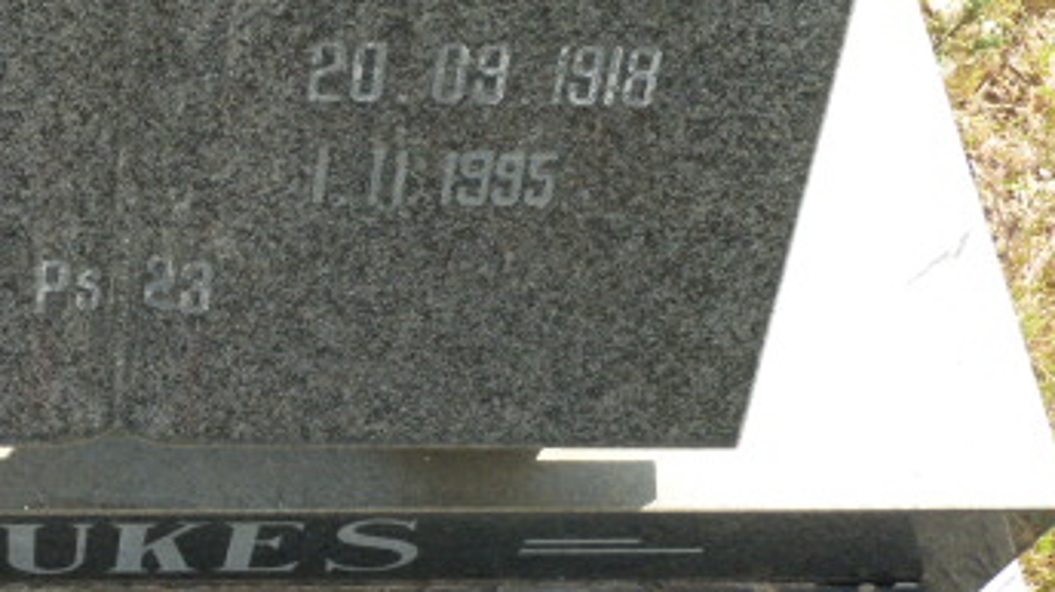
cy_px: 144
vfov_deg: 16.9
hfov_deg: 28.8
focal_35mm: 71
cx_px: 147
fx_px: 1985
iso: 80
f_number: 4
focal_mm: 5.7
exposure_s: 1/160
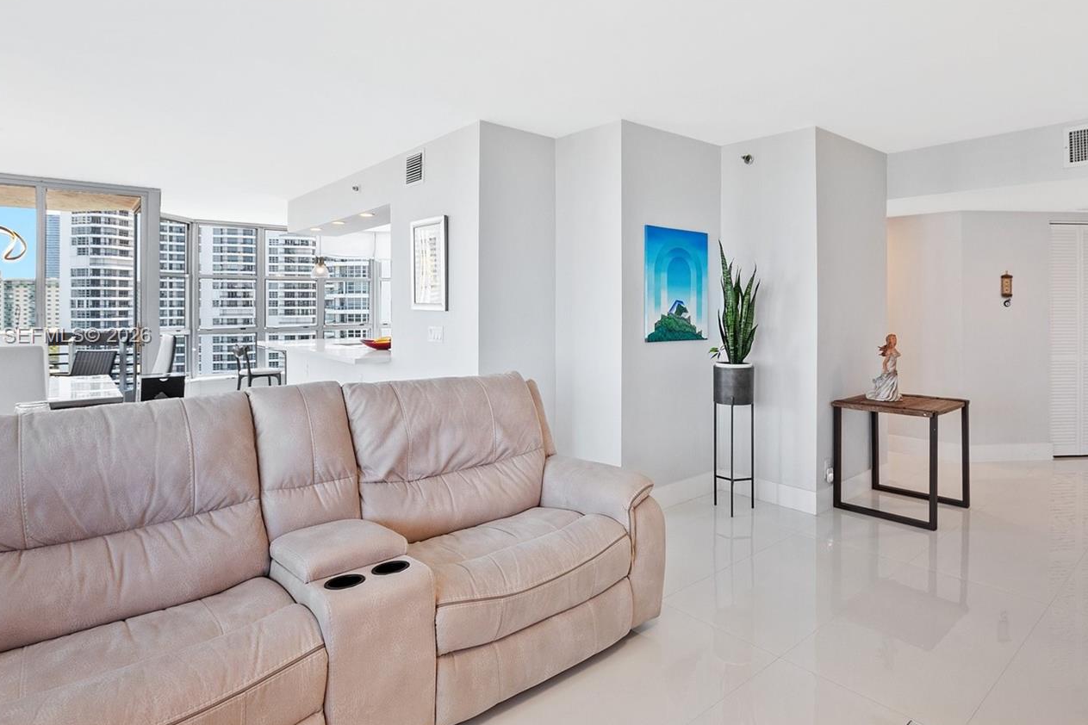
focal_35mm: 19
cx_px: 572
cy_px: 337
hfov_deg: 86.8
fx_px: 574
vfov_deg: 64.5
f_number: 8
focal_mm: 10
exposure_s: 1/15
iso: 280
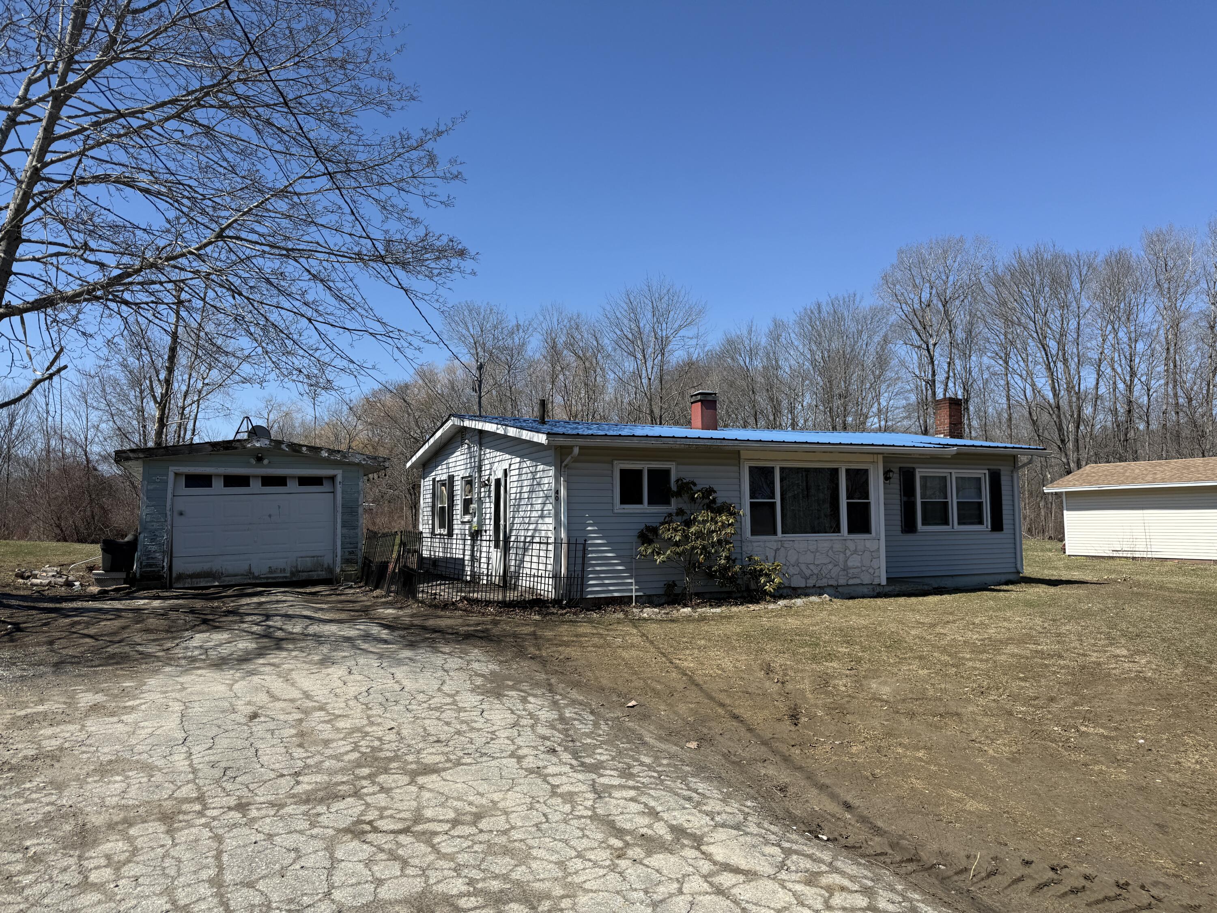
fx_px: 844
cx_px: 608
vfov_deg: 56.8
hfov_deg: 71.6
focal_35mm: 24
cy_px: 456
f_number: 1.78
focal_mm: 6.76
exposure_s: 1/4975
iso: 80
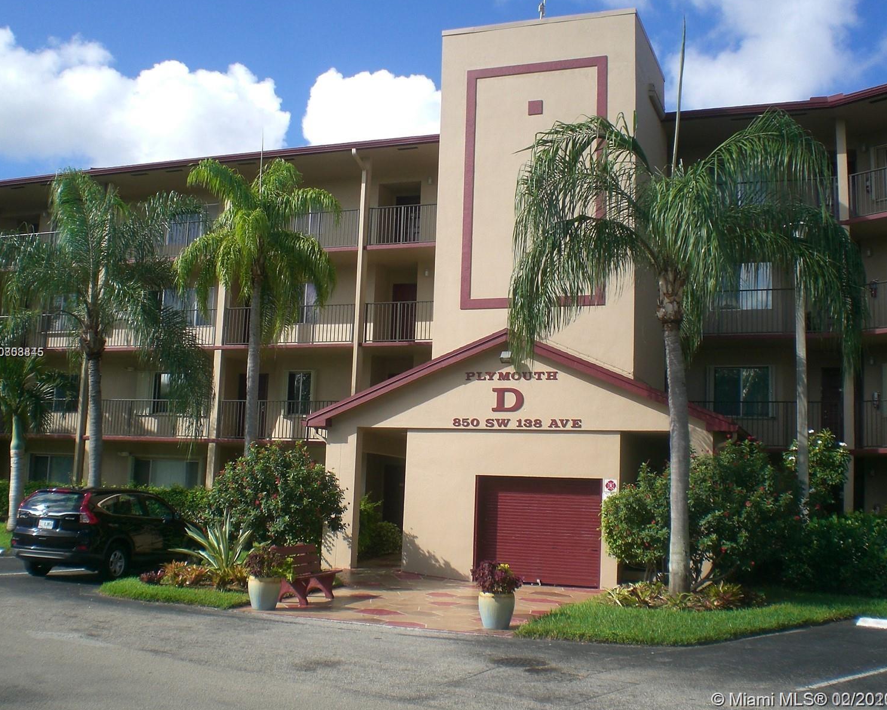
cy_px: 353
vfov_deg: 37.3
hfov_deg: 45.8
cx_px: 427
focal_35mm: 40
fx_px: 1050
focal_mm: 6.3
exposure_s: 1/400
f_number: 4.4
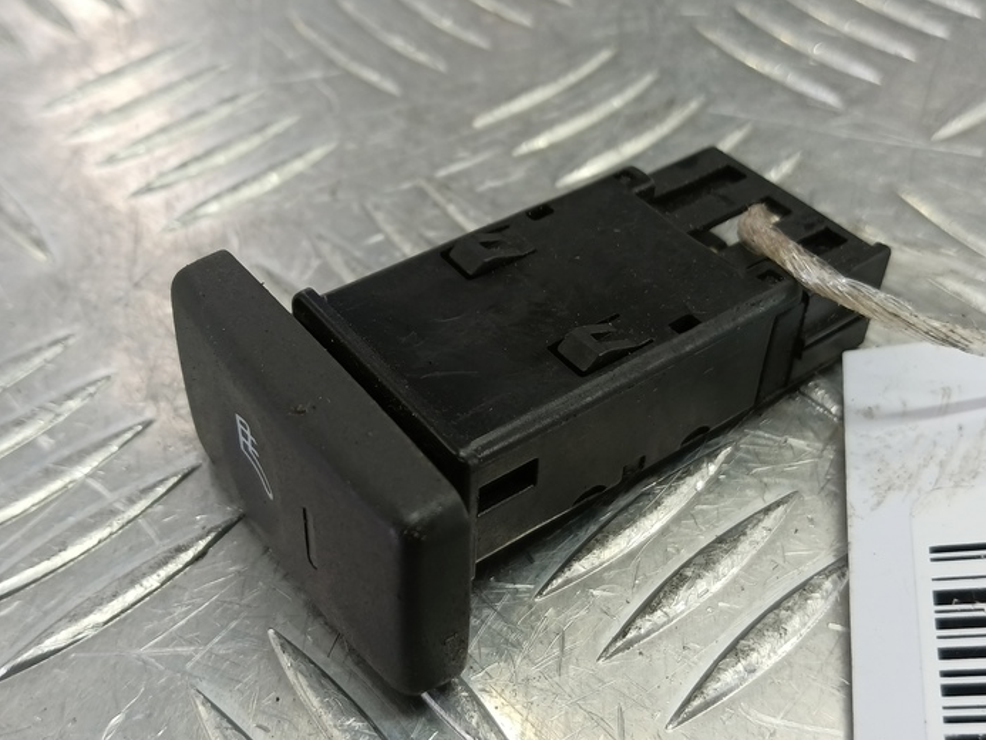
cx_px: 487
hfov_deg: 53.9
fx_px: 969
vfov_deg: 41.8
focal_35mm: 34
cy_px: 370
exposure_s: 1/50
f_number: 1.6
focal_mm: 4.11
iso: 157
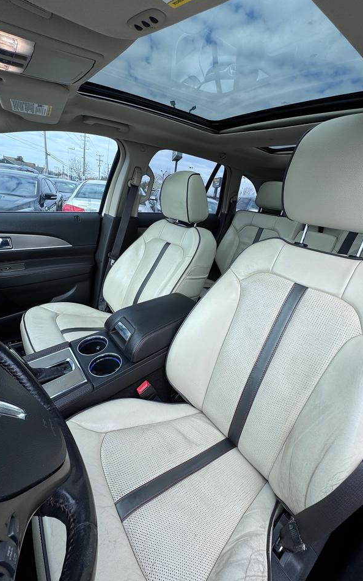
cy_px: 288
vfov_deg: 101.5
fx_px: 237
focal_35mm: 15
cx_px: 183
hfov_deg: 74.8
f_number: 2.2
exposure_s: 1/386
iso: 40
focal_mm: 2.22
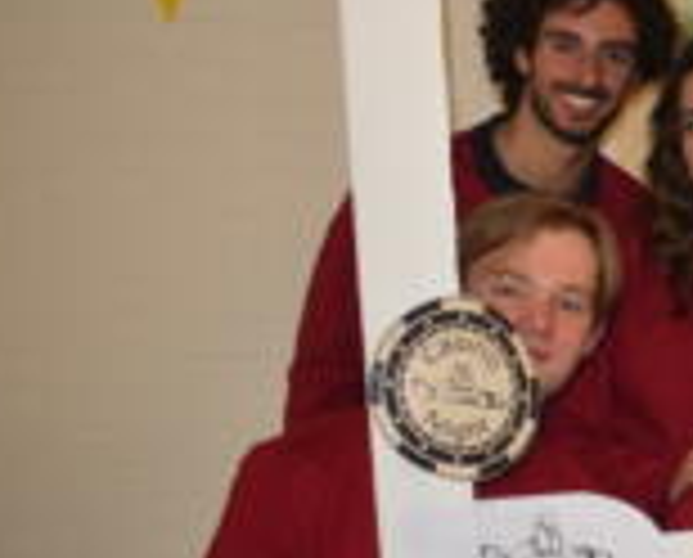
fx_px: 1686
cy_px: 268
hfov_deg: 20.5
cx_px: 986
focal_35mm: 82
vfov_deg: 18.8
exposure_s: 1/60
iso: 800
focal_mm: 18
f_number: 4
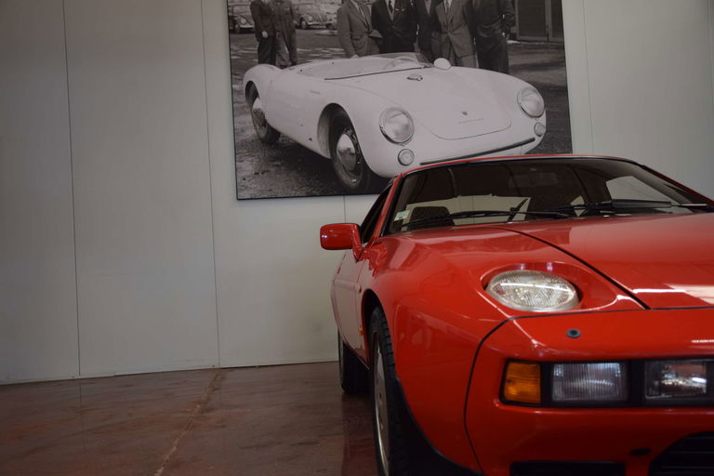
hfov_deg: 49.6
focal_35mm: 39
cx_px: 357
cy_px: 238
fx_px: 773
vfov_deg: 34.2
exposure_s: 1/80
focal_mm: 26
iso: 400
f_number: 4
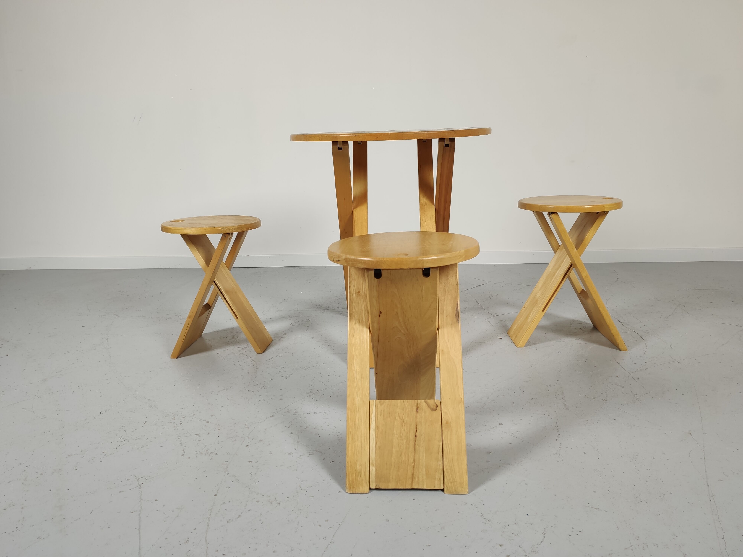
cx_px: 372
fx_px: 580
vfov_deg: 51.4
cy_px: 278
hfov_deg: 65.3
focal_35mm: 27
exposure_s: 1/100
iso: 153
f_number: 1.75
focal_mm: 4.75
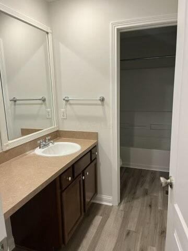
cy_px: 126
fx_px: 188
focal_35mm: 26
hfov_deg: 53.1
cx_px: 94
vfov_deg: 67.3
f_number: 1.6
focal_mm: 5.1
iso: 80
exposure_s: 1/60
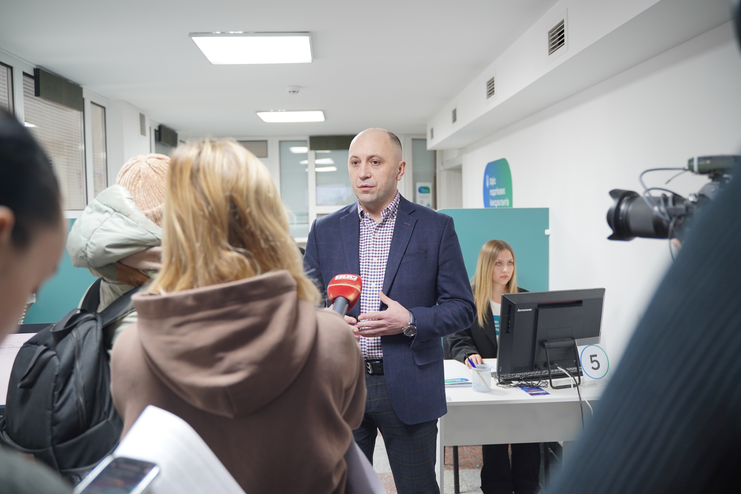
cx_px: 366
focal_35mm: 31
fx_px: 638
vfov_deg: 42.3
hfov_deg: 60.3
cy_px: 250
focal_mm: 30
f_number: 2.8
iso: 400
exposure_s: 1/60
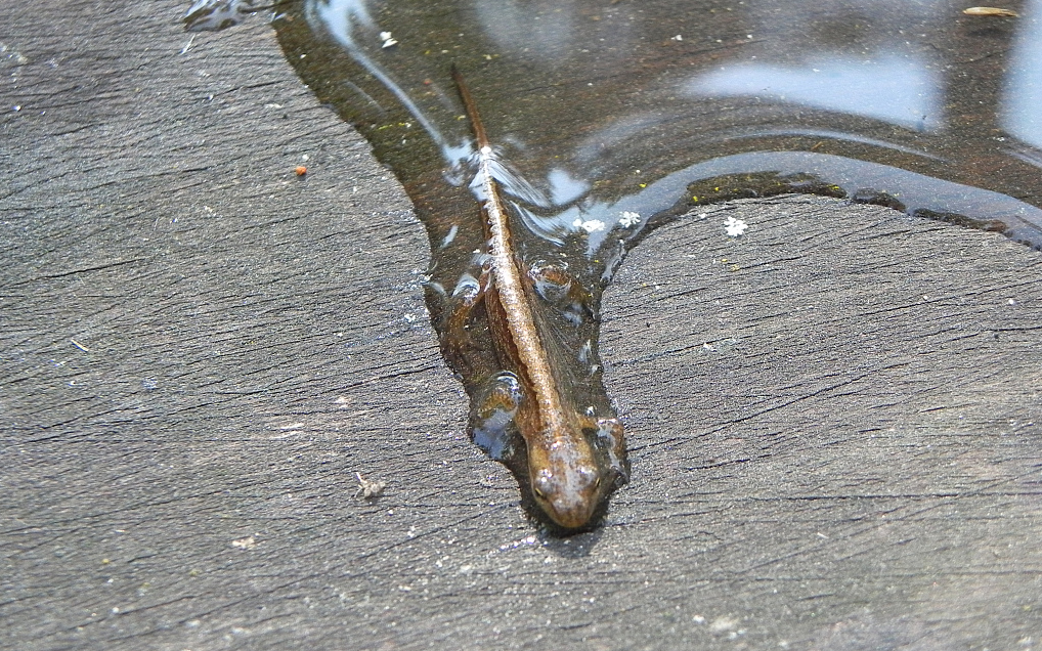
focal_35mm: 80
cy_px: 382
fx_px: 2272
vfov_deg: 16.3
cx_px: 522
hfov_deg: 25.8
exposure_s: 1/125
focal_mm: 13.4
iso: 217
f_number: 4
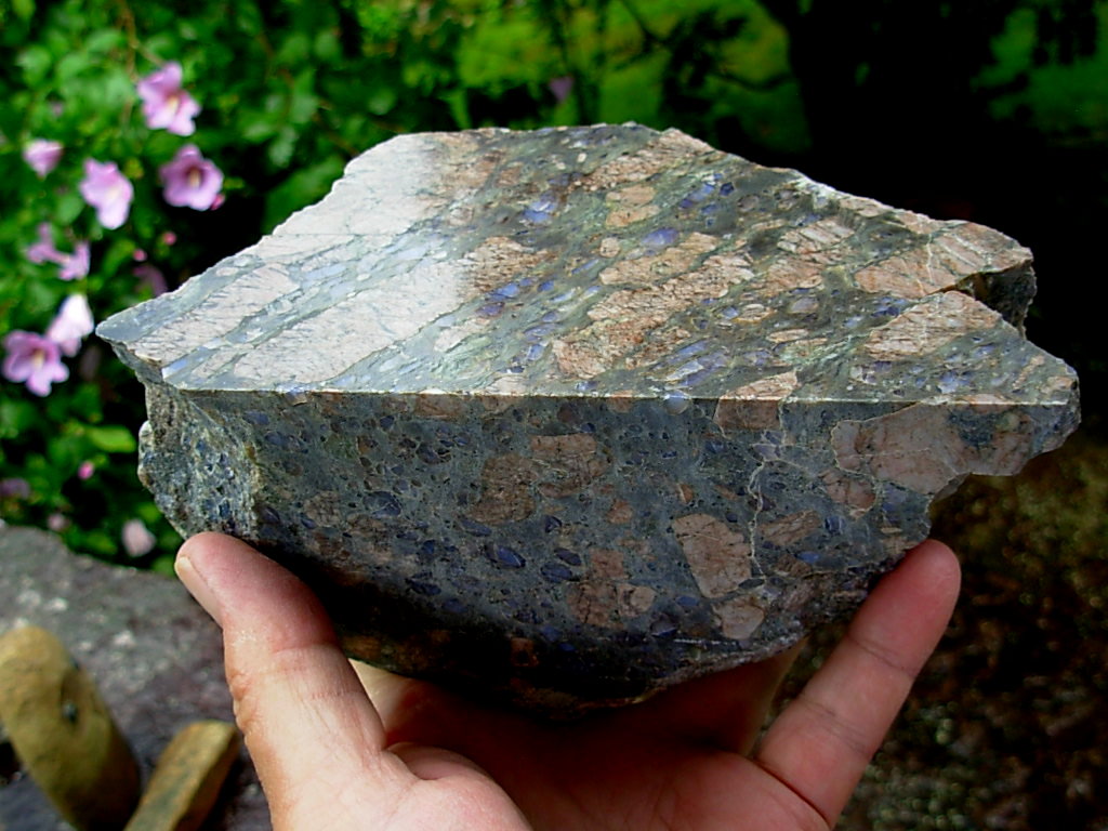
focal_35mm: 38
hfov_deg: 49.0
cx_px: 554
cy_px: 416
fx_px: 1216
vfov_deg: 37.7
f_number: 2.9
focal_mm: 6.3
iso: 50
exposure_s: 1/98.7
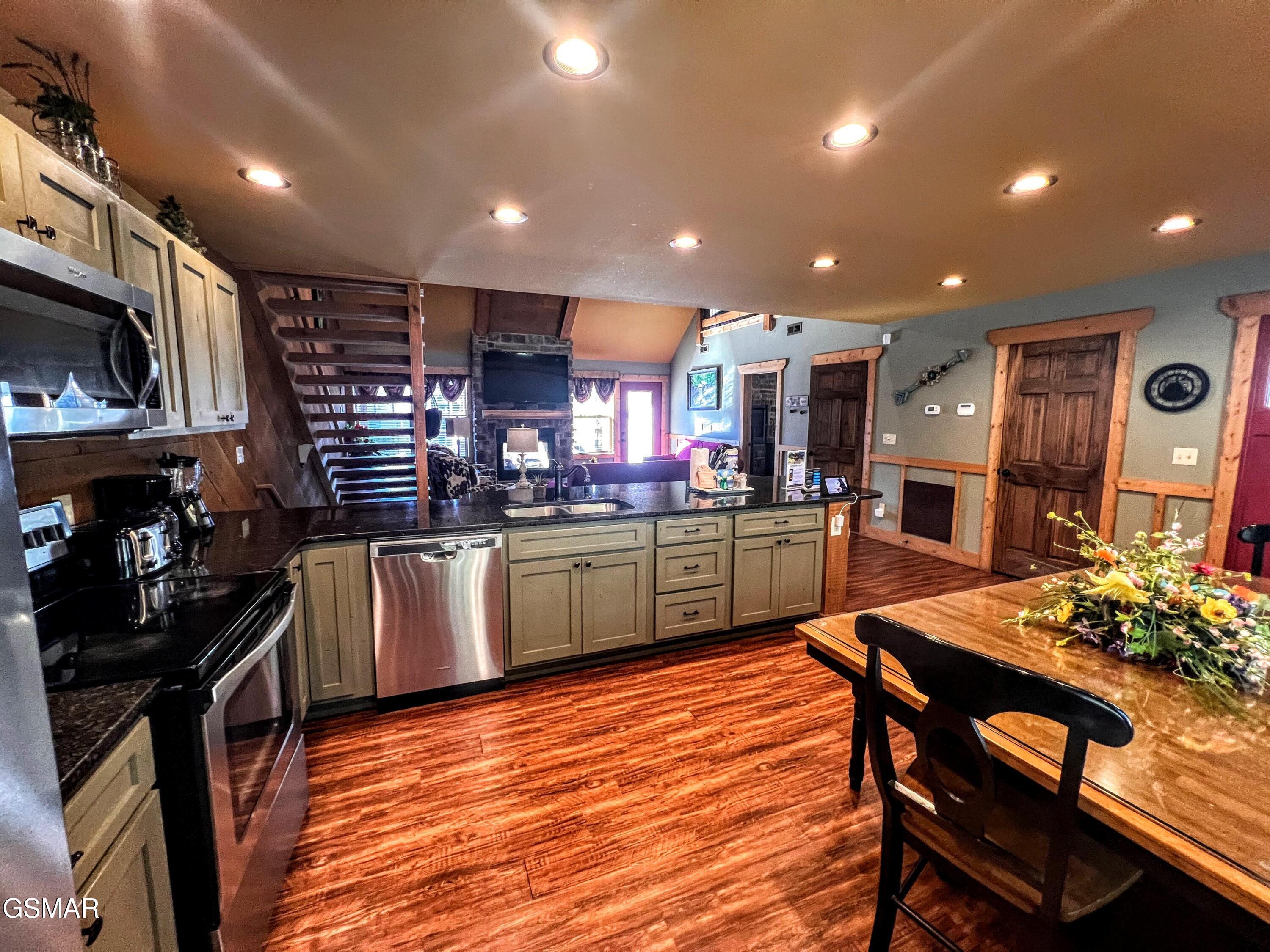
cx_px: 635
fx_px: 477
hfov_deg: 106.2
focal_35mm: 13
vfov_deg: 89.9
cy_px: 476
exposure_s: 1/60
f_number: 1.8
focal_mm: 1.57
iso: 400
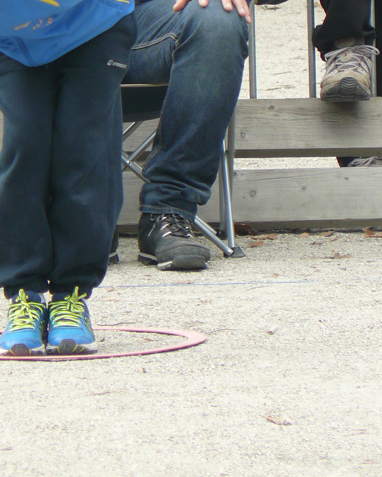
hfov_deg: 2.7
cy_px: 46
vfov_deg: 3.4
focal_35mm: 575
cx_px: 142
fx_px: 8127
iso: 100
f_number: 4
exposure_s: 1/160
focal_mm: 52.5
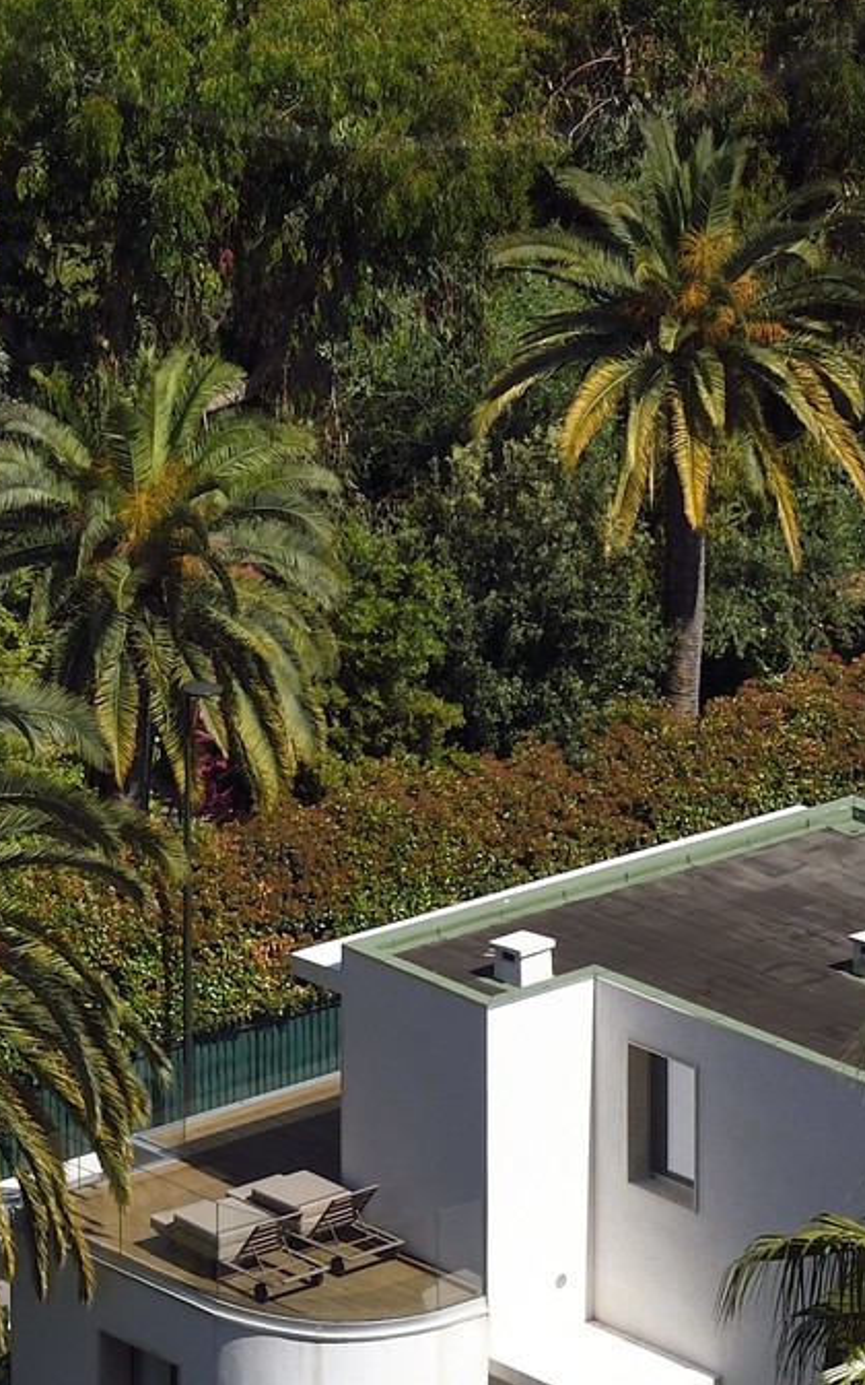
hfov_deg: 5.1
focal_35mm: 255
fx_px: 9618
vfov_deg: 8.1
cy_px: -702
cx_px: 414
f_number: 9
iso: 200
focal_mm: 70
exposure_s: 1/400
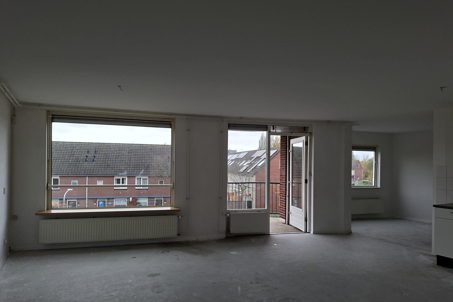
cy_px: 168
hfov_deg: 73.7
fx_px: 302
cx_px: 227
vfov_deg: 53.0
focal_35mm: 24
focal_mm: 5.5
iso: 50
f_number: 1.8
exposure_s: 1/127
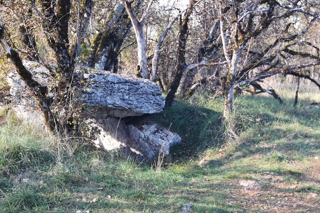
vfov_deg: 23.7
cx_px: 127
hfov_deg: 34.9
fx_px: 507
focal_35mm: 57
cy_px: 87
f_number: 5.6
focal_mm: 24
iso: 400
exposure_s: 1/125
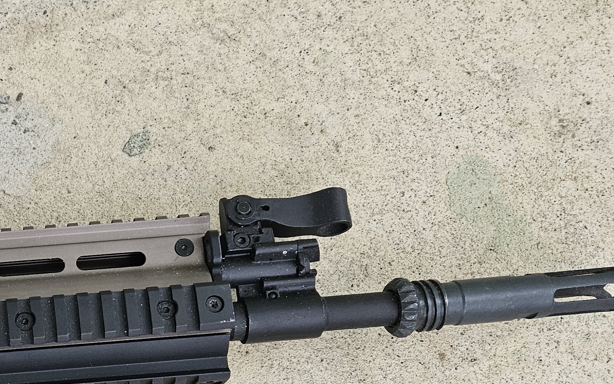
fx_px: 971
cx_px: 10
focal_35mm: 58
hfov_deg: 32.5
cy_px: 397
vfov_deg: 21.5
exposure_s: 1/100
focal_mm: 5.4
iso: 200
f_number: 1.8
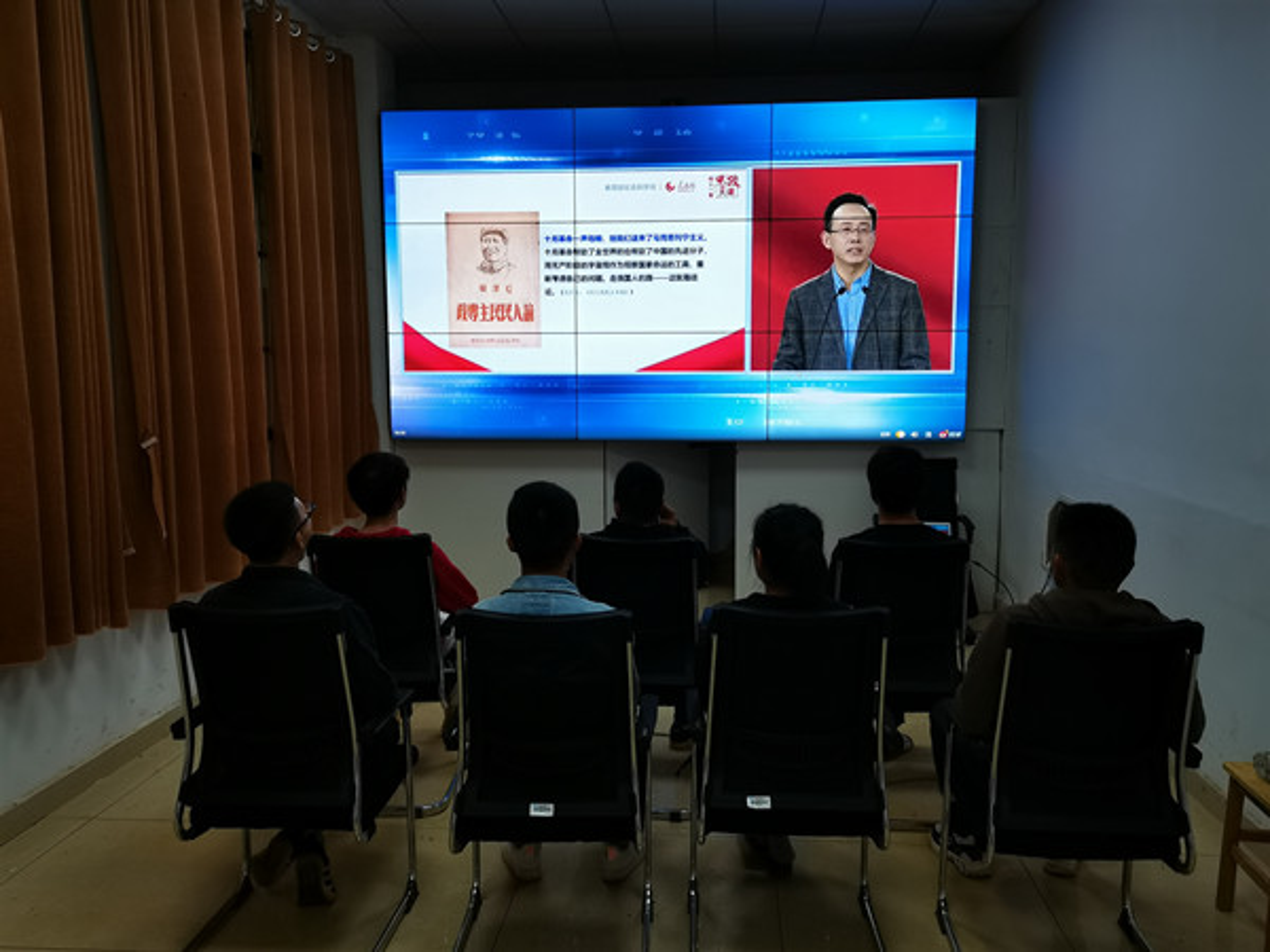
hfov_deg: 63.4
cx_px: 635
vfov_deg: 49.7
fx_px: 1027
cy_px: 476
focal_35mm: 28
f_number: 1.8
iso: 125
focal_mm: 5.58
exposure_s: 1/100
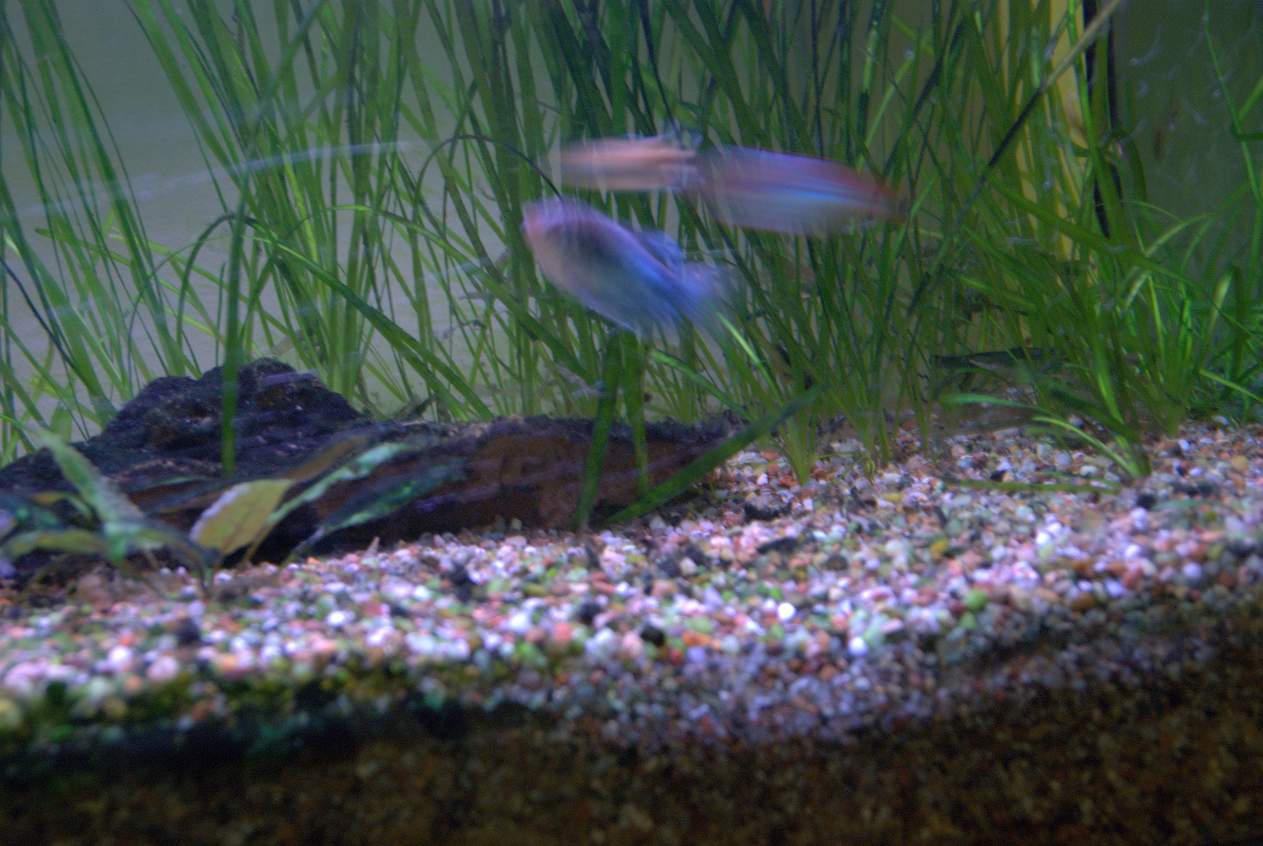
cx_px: 632
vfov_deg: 22.7
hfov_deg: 33.4
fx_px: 2108
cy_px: 423
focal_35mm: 60
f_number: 5.6
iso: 800
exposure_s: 1/6
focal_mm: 40
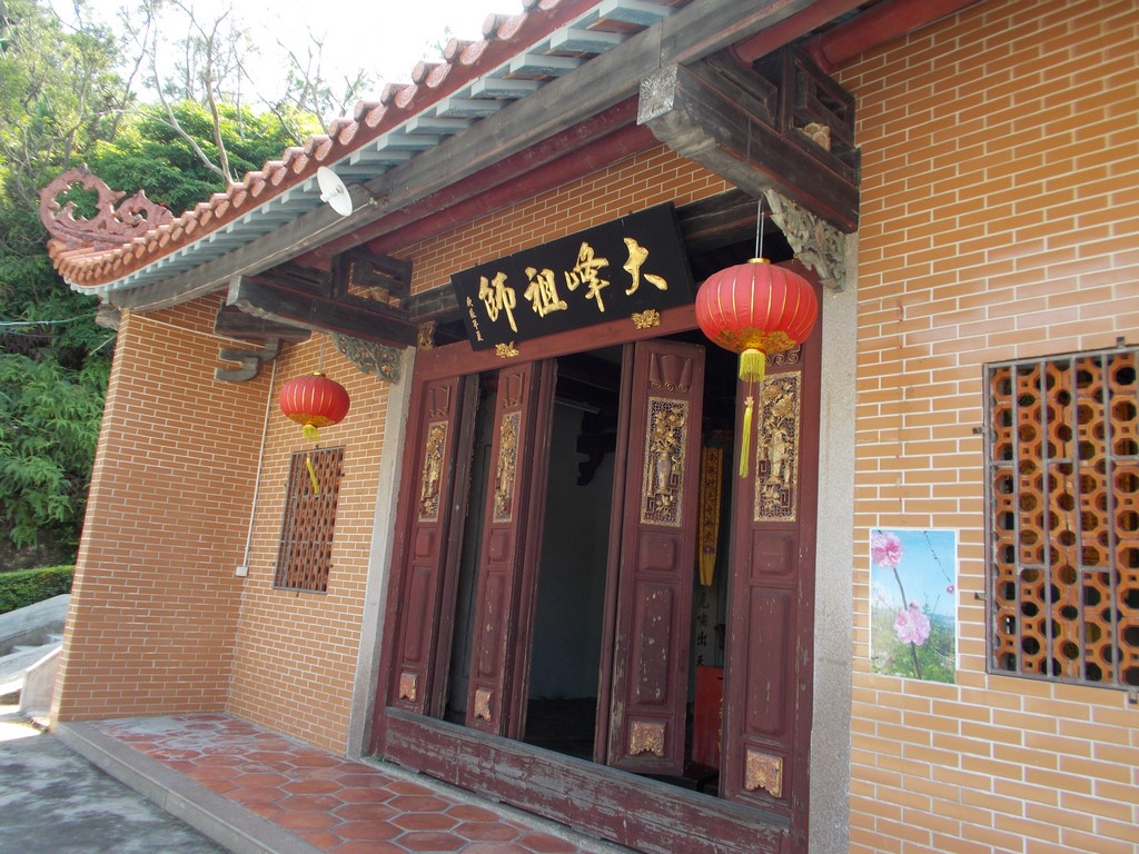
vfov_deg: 53.1
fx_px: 856
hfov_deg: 67.3
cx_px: 570
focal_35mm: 26
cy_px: 427
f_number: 3.2
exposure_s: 1/80
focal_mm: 4.6
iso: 80
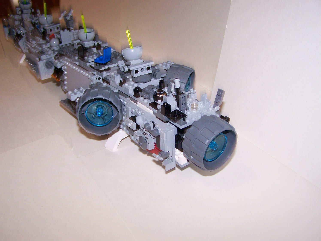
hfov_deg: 49.0
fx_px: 352
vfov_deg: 37.7
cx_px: 160
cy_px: 120
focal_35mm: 38
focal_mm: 6.3
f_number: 2.8
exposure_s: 1/60
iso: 160
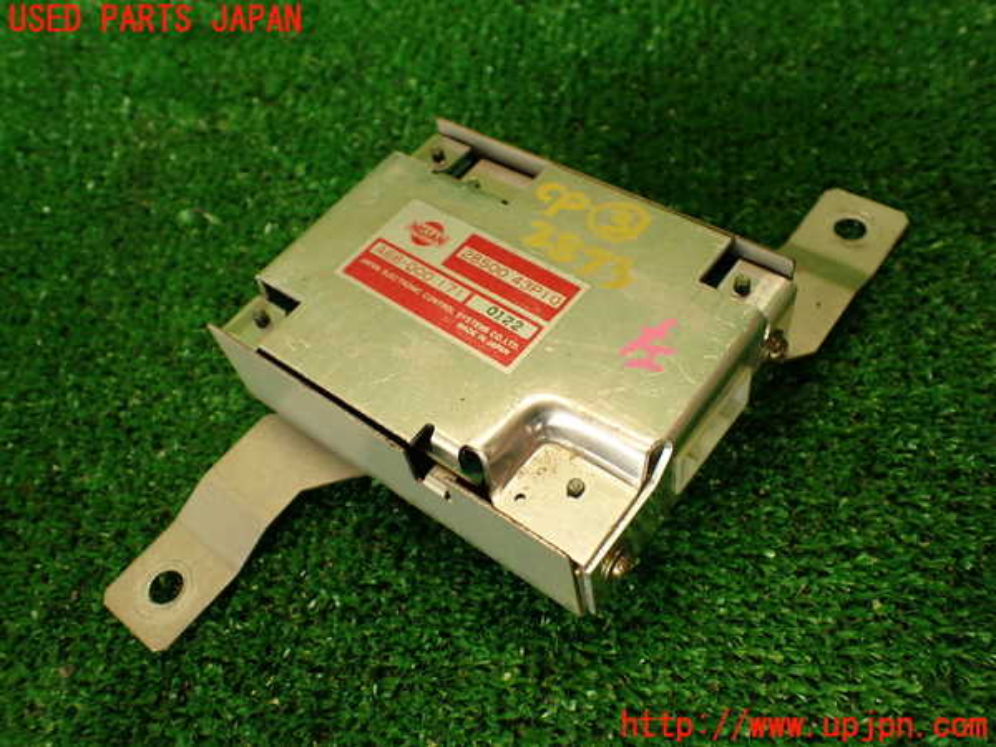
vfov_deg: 46.8
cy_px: 374
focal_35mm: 30
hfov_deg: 60.0
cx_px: 498
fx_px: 863
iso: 200
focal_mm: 5.4
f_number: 2.3
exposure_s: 1/60
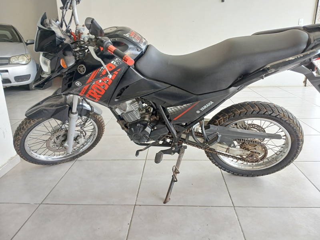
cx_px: 160
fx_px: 240
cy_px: 120
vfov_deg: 53.1
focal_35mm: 26
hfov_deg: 67.3
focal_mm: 3.98
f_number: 1.8
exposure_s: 1/60
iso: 125
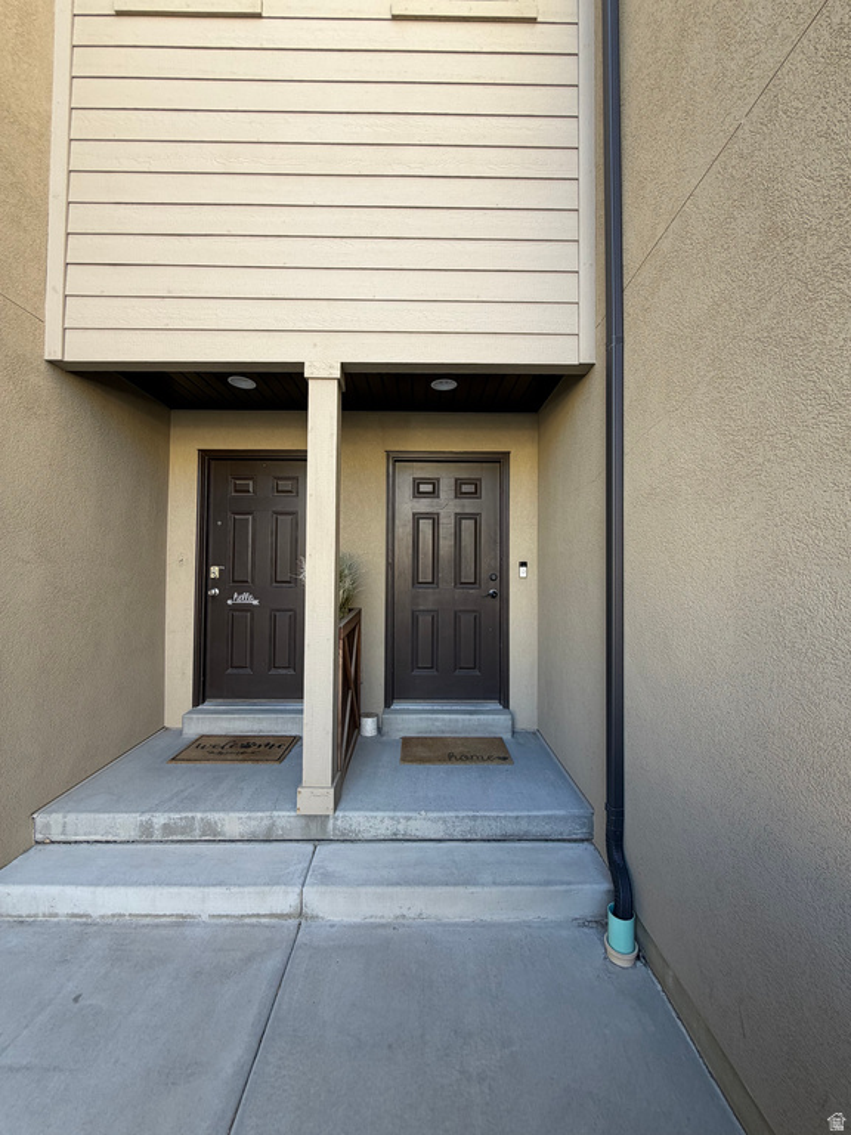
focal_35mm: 14
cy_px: 568
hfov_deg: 85.7
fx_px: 459
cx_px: 426
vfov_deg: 102.1
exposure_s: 1/121
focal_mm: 2.22
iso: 80
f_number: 2.2
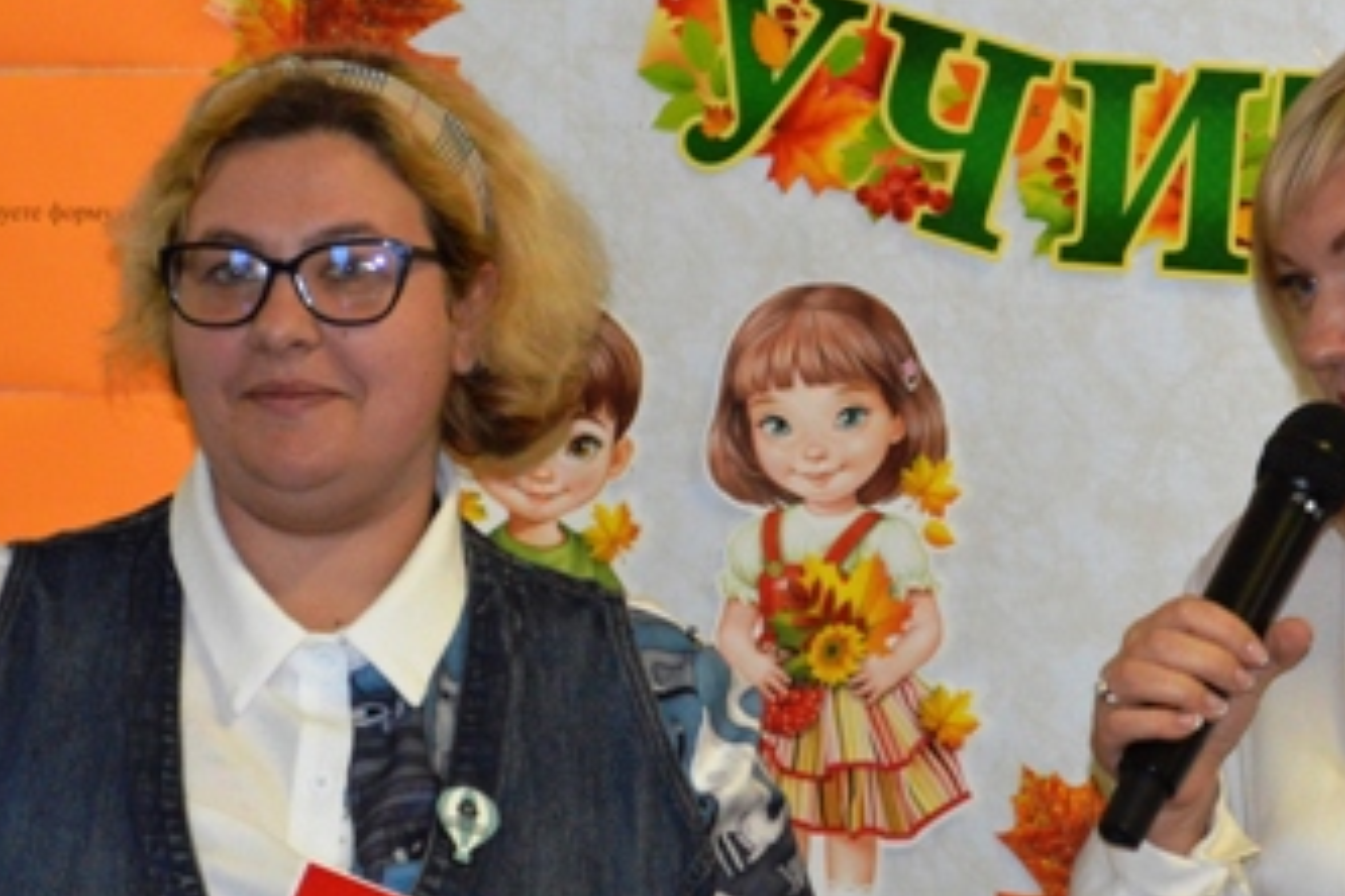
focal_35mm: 166
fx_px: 6201
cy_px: 462
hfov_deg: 12.4
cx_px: 775
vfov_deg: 8.3
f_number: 5.6
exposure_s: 1/60
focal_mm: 48
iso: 2200
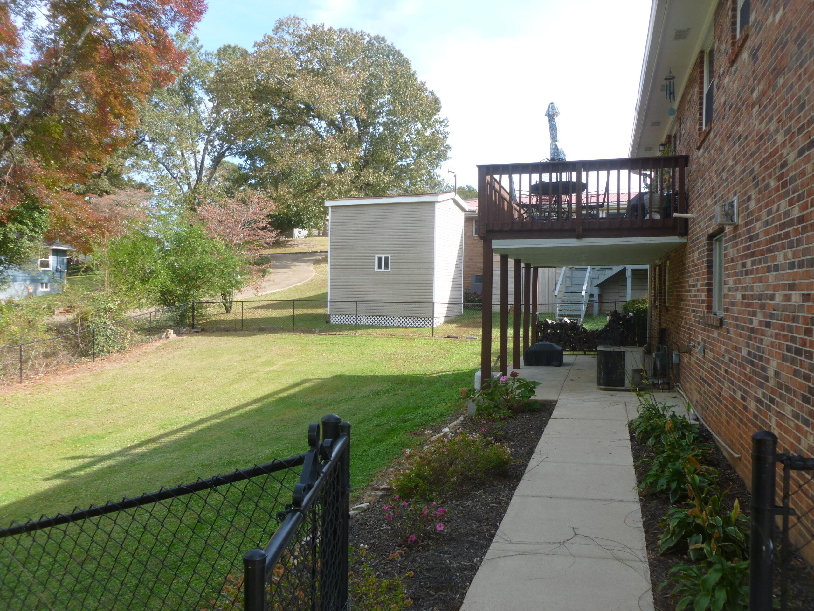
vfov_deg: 49.7
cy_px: 306
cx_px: 407
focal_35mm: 28
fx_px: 658
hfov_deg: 63.4
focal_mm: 5
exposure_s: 1/250
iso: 100
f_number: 3.3
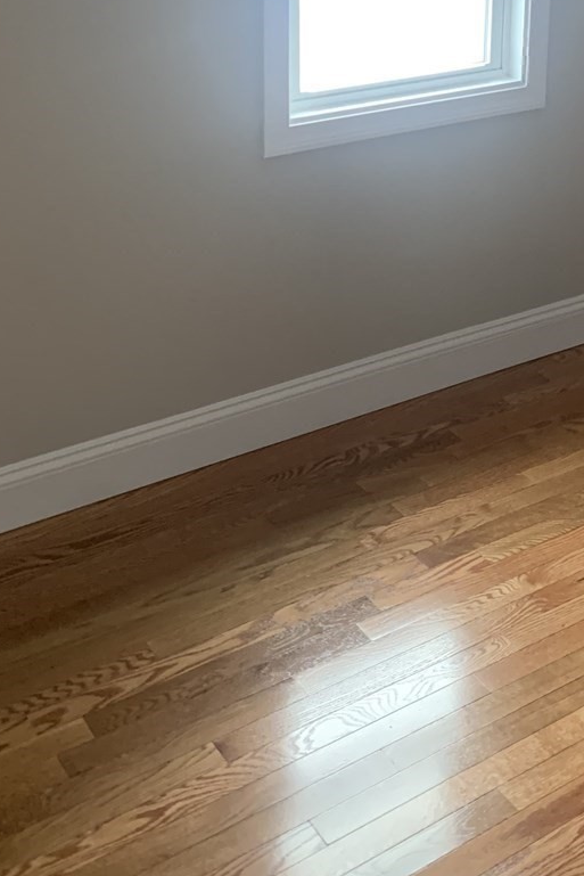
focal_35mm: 54
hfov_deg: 24.8
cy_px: 74
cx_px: 438
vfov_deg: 34.6
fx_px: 1313
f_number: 1.8
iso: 160
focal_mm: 4.25
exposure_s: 1/60
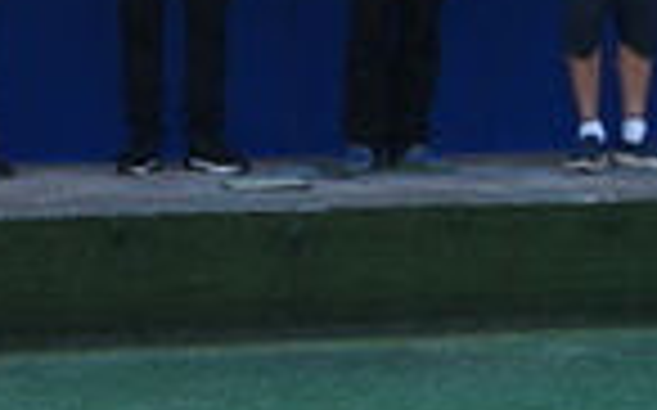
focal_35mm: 113
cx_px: -45
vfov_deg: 11.2
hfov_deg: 17.9
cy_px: -142
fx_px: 2022
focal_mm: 18
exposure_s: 1/160
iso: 100
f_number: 6.3
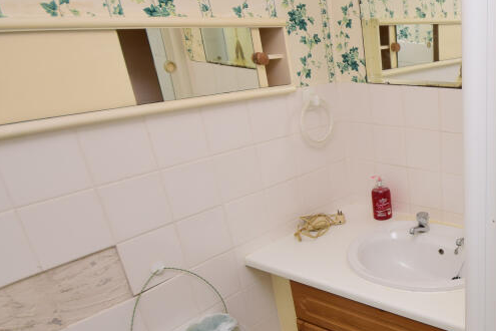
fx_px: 427
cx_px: 462
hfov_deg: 51.8
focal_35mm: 31
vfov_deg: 41.7
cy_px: 226
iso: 320
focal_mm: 10
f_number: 10
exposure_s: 1/25
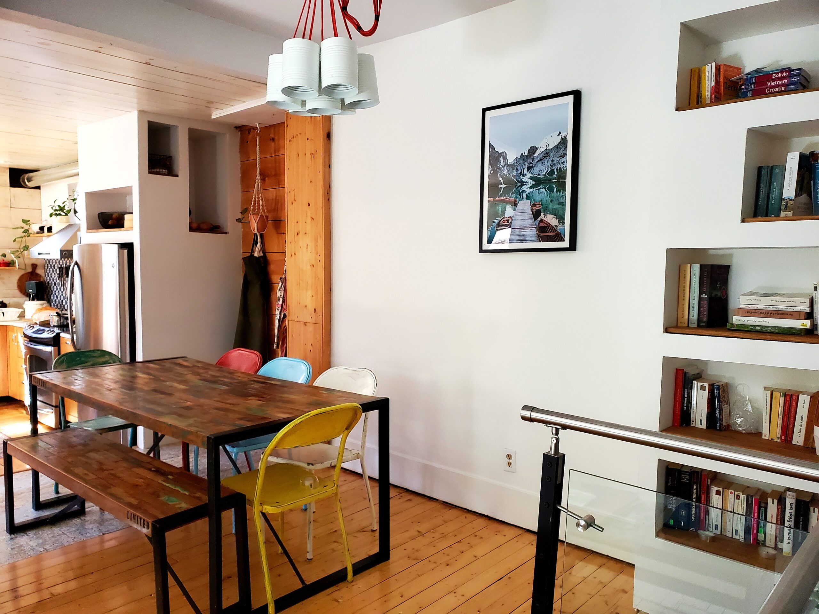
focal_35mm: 26
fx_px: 615
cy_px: 307
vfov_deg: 53.1
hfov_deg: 67.3
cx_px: 410
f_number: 2.4
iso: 500
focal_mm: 4.3
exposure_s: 1/40
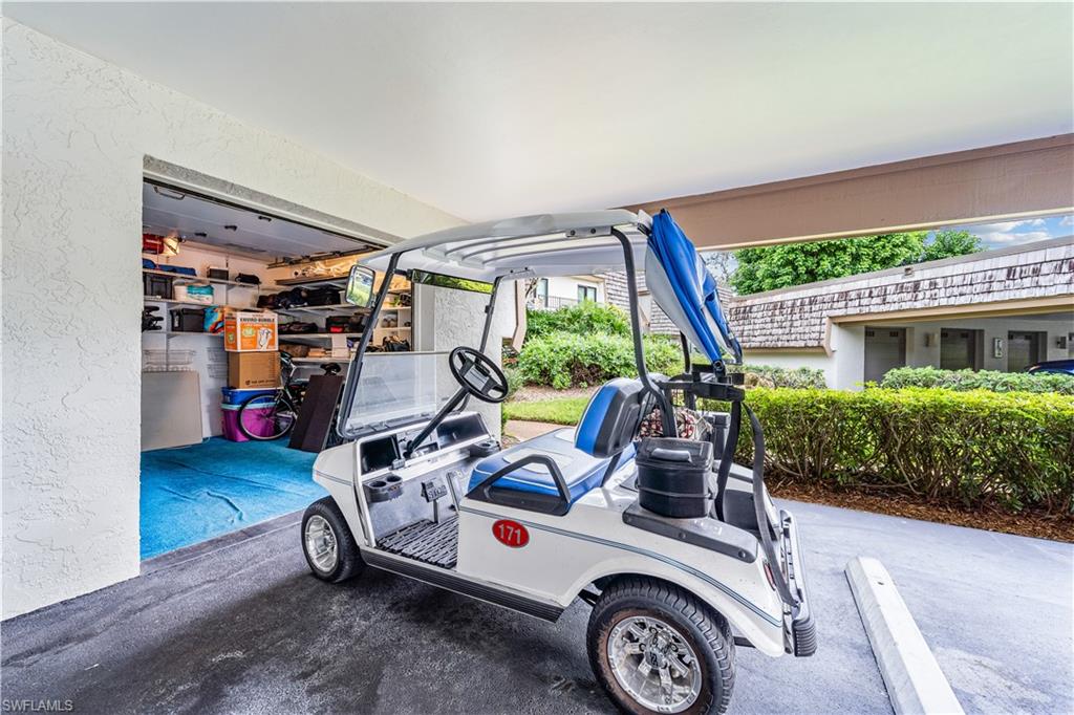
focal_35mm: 14
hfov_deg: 104.3
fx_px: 418
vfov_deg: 81.2
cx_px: 537
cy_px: 358
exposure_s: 1/10
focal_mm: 14
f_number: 9
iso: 640
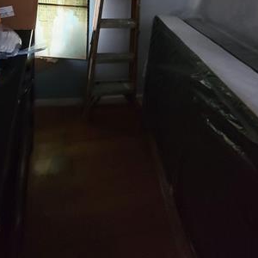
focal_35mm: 23
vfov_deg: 55.8
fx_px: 194
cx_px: 88
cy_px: 15
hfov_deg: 65.6
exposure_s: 1/24
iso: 1000
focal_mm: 2.2
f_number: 2.2
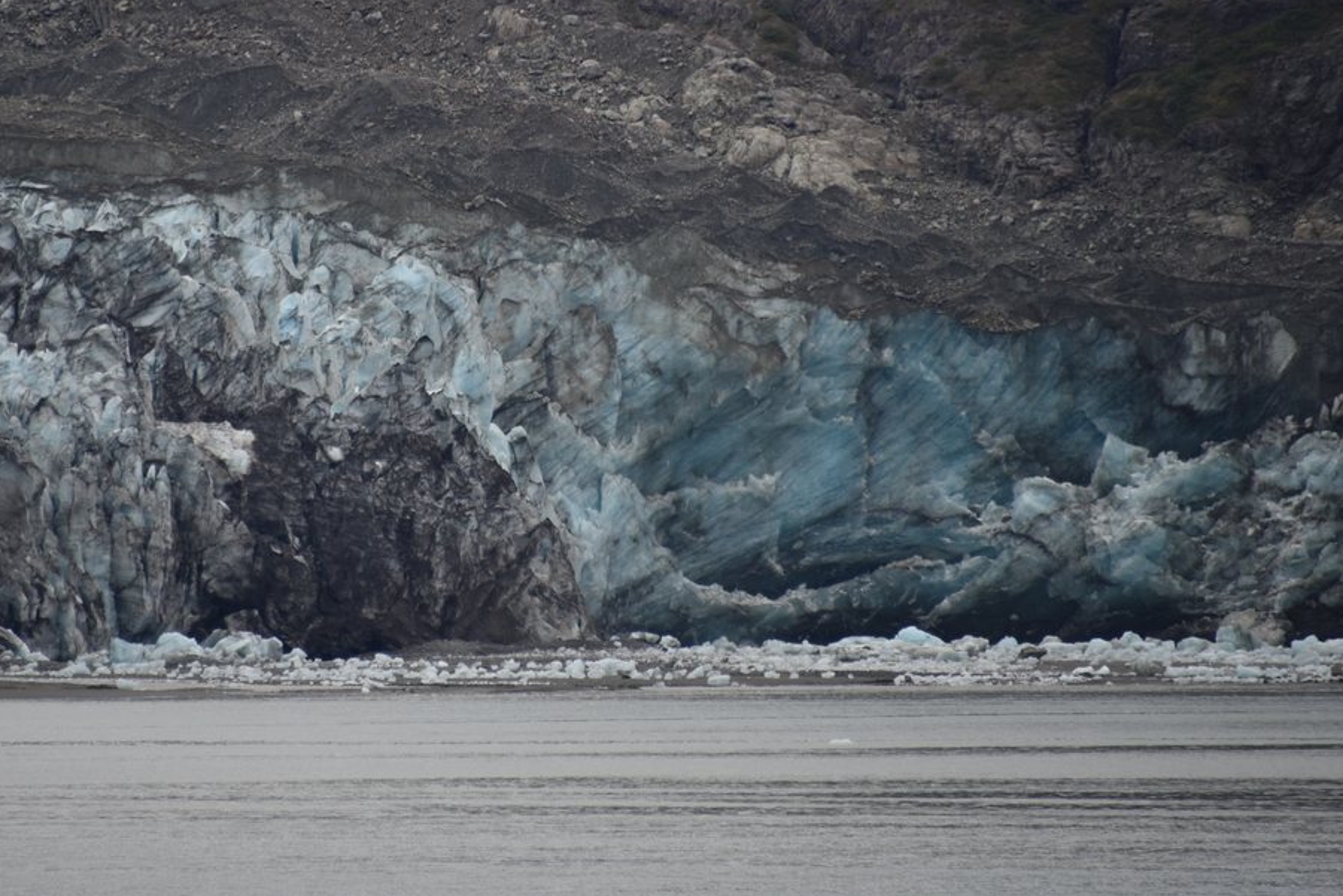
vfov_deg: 3.2
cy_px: 264
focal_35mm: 426
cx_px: 478
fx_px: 15894
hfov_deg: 4.8
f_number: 5.6
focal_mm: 300
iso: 250
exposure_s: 1/640
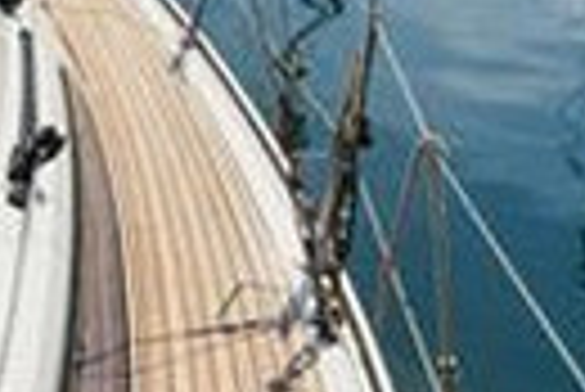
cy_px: -61
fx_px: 1318
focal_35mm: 81
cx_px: -554
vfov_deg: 16.3
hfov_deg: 18.0
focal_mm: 17
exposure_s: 1/1000
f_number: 16
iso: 1000
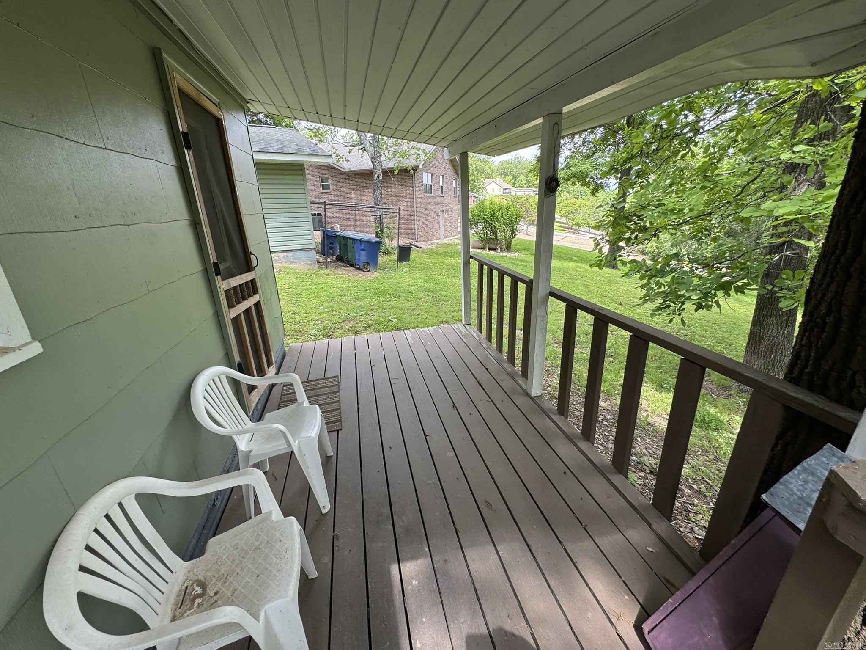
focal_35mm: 14
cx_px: 433
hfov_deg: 102.1
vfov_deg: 85.7
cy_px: 325
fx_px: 350
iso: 40
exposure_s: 1/172
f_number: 2.2
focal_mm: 2.22
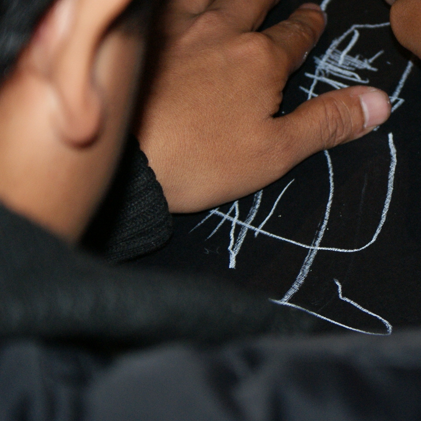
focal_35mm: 180
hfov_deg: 9.7
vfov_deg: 9.7
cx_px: 406
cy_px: 149
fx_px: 2477
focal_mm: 70
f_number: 5.6
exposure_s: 1/125
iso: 400
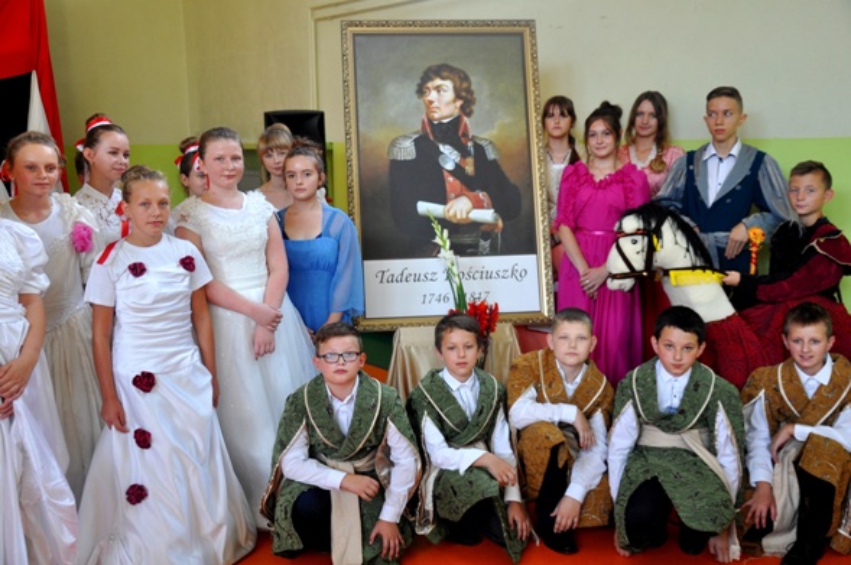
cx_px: 426
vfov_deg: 34.1
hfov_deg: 49.6
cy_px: 282
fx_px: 921
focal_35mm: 39
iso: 500
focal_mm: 26
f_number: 4
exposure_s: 1/60
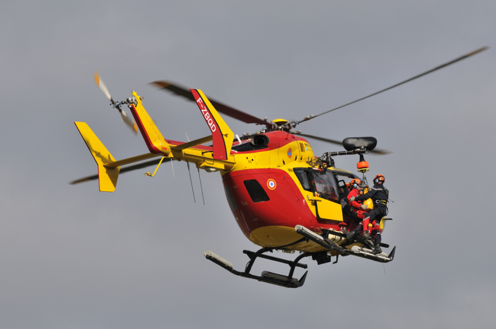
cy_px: 164
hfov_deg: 4.6
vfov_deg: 3.0
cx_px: 248
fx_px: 6192
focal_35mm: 450
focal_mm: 300
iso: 200
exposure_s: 1/800
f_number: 9
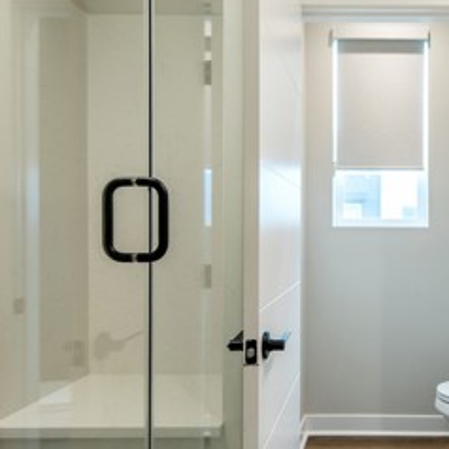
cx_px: 377
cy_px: 230
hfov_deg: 47.5
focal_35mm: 32
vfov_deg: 51.1
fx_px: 470
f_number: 2.8
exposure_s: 1/160
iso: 400
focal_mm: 14
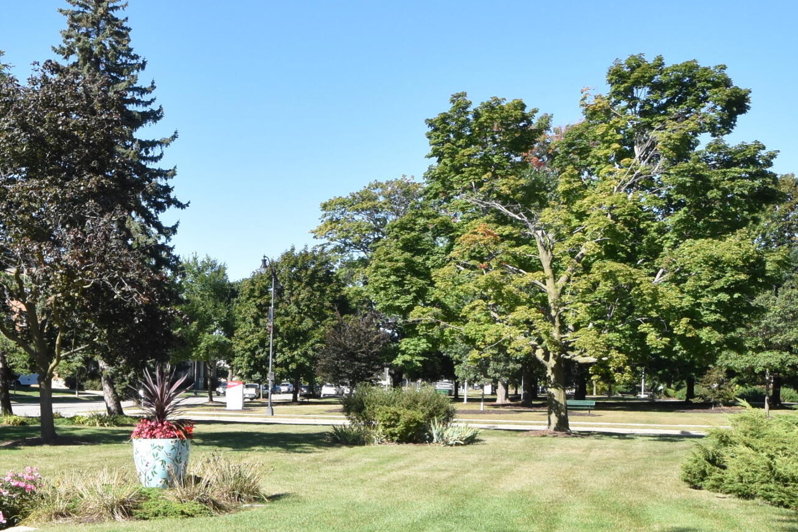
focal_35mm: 45
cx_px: 70
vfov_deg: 29.2
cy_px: 417
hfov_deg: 40.0
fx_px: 1001
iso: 800
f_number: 11
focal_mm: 13
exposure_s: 1/500
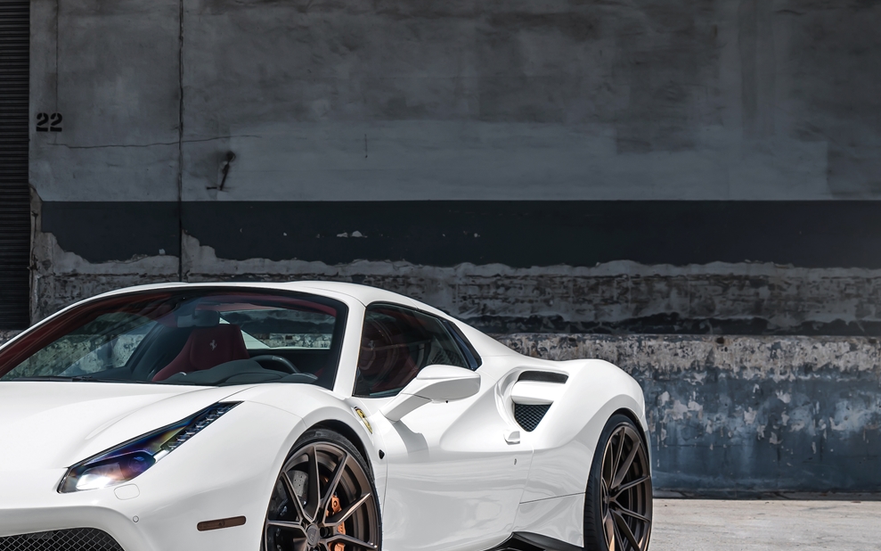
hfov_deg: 22.7
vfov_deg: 14.7
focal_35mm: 89
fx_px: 2137
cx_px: 82
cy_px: 315
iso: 100
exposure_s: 1/200
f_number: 7.1
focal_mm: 45
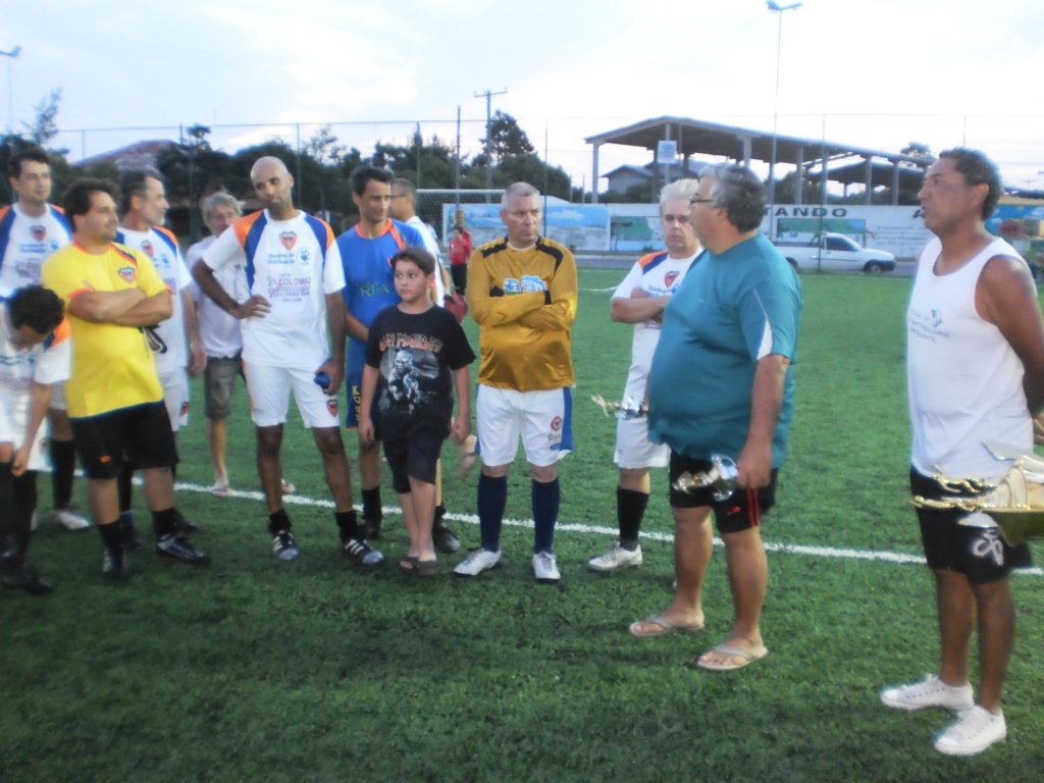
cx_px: 522
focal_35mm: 36
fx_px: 1086
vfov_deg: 39.7
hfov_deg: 51.4
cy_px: 392
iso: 320
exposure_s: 1/30
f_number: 3.1
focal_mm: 6.3
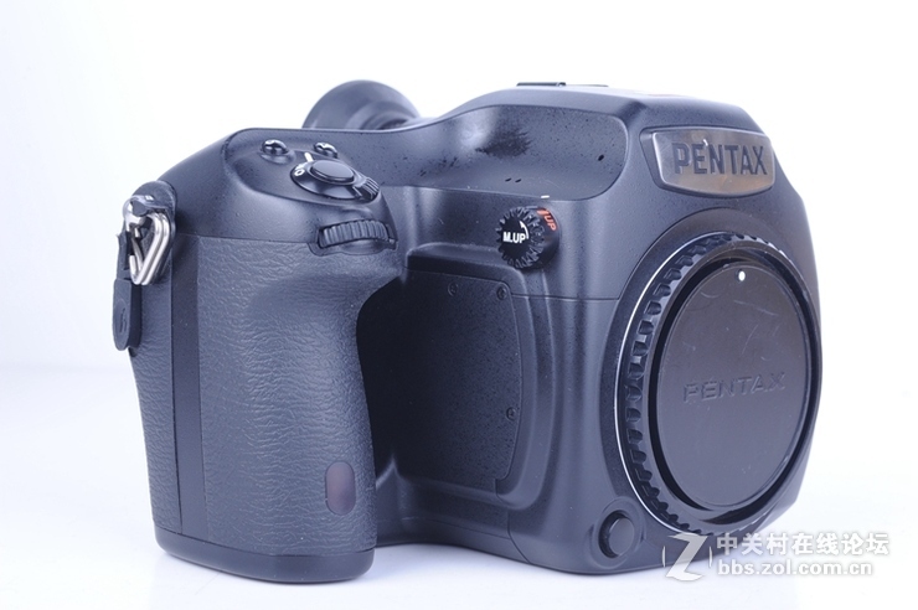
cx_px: 459
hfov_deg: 33.4
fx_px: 1529
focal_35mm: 60
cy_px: 305
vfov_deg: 22.6
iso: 400
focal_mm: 60
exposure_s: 1/125
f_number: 13
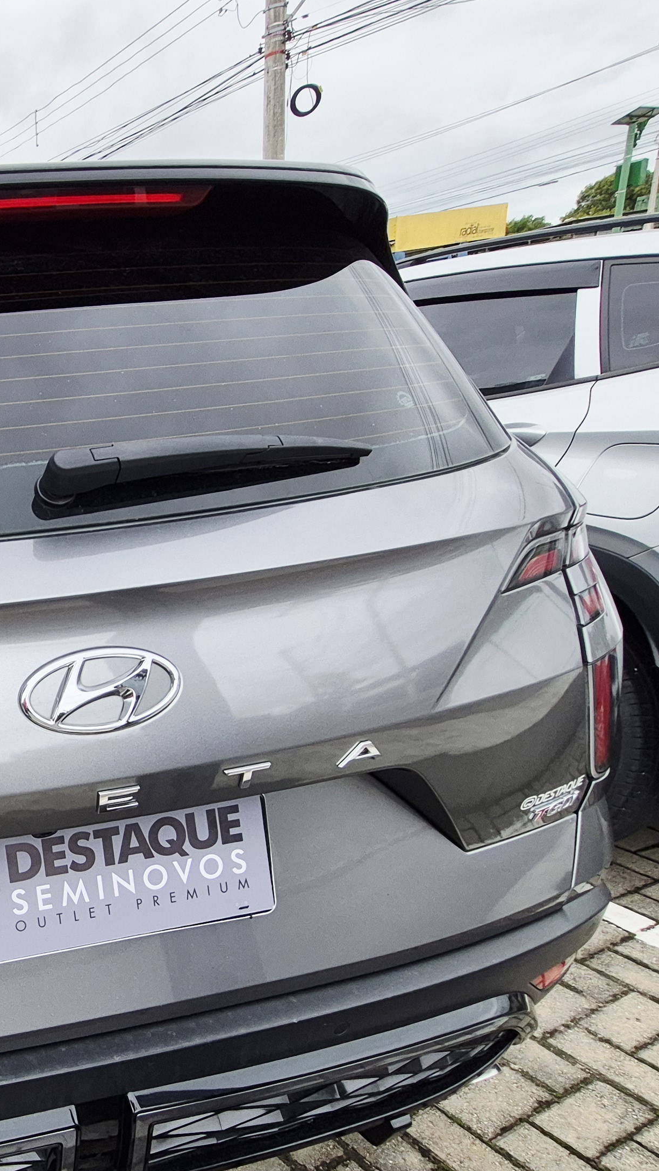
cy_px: 712
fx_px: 808
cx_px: -124
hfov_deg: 35.4
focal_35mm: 26
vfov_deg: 71.0
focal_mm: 1.74
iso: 50
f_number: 2.2
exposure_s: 1/642
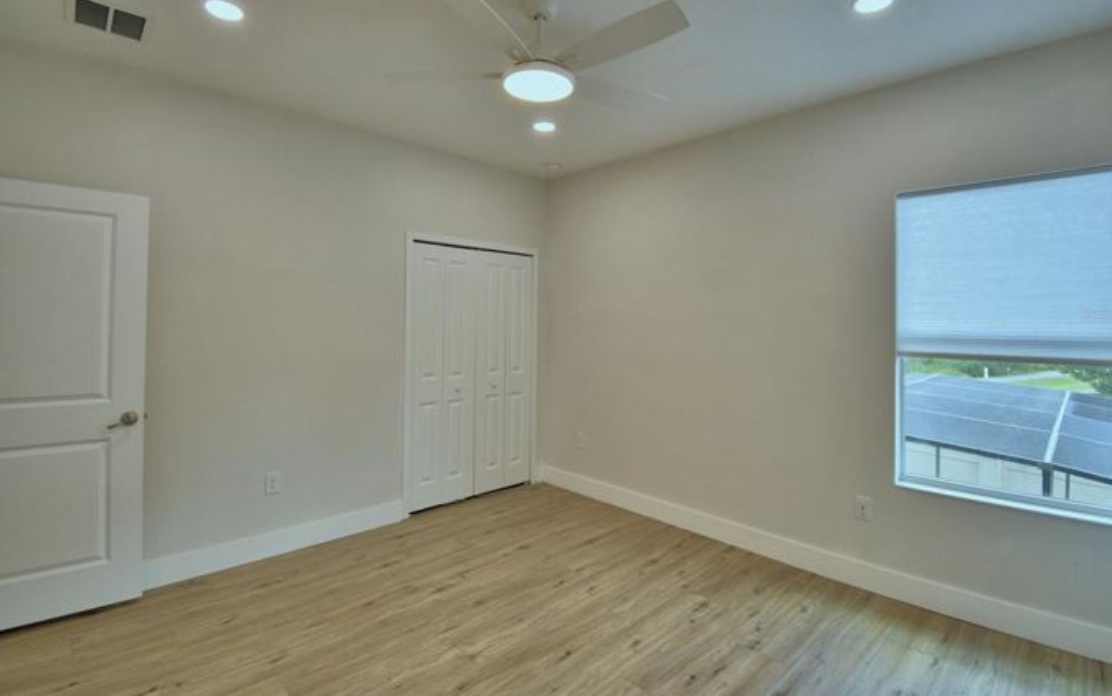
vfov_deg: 71.1
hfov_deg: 97.8
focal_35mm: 16
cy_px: 315
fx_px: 485
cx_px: 566
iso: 200
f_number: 4.5
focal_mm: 10
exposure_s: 1/125
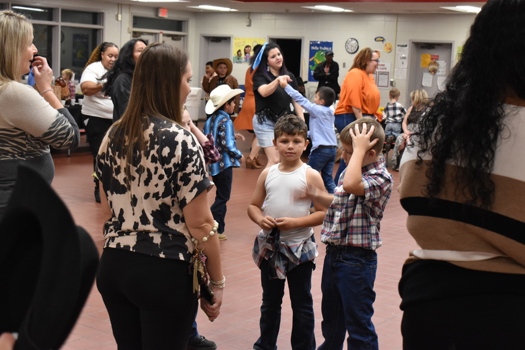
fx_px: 875
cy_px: 175
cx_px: 262
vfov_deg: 22.6
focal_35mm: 60
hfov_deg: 33.4
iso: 1800
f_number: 7.1
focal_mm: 40
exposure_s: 1/60
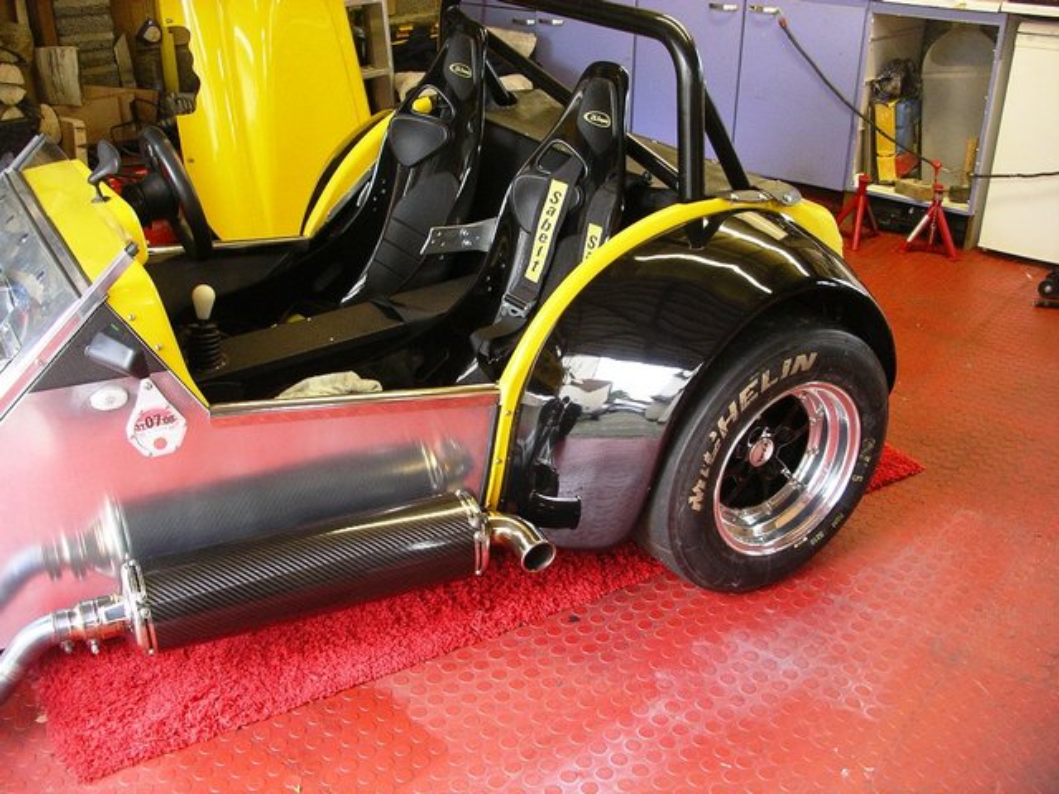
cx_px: 530
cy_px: 397
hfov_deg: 50.1
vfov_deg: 38.7
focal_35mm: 37
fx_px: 1132
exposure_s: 1/40
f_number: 2.8
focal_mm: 7.8
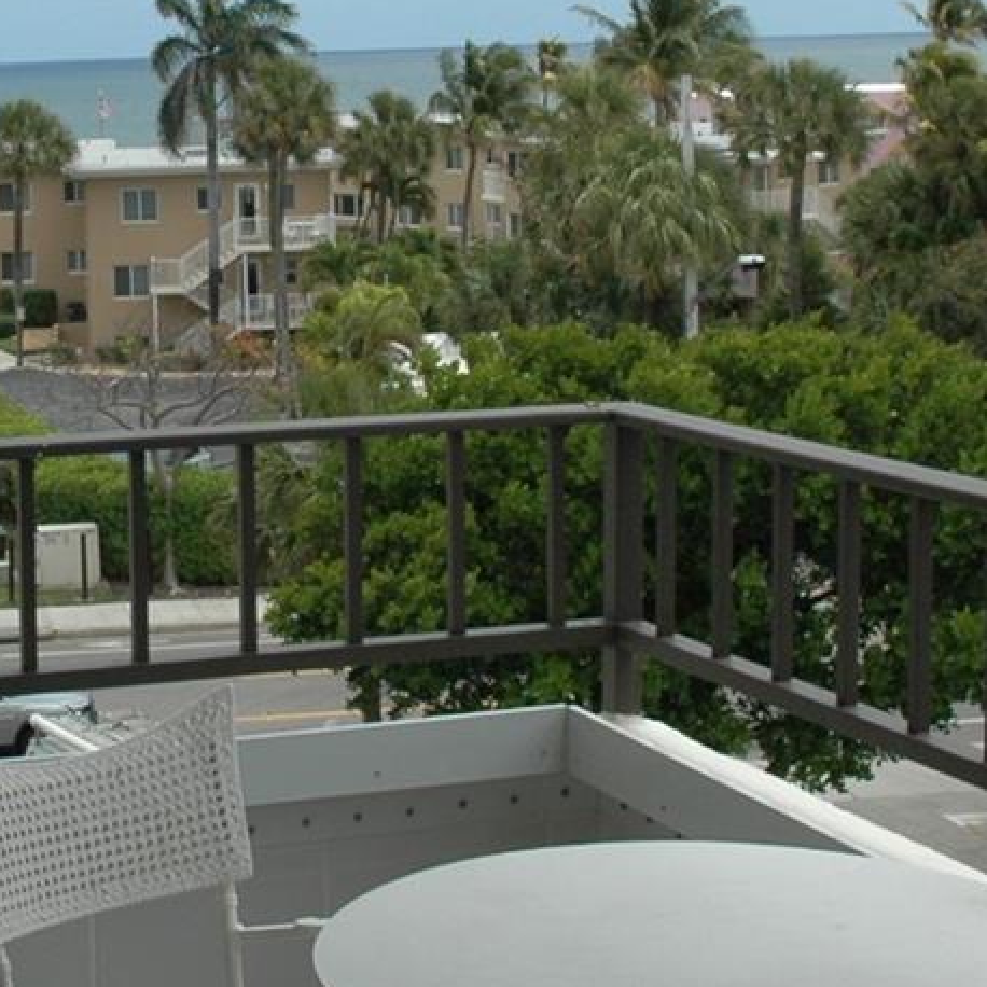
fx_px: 2581
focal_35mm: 80
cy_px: 295
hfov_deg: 21.1
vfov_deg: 21.5
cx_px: 60
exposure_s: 1/500
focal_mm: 18
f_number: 11
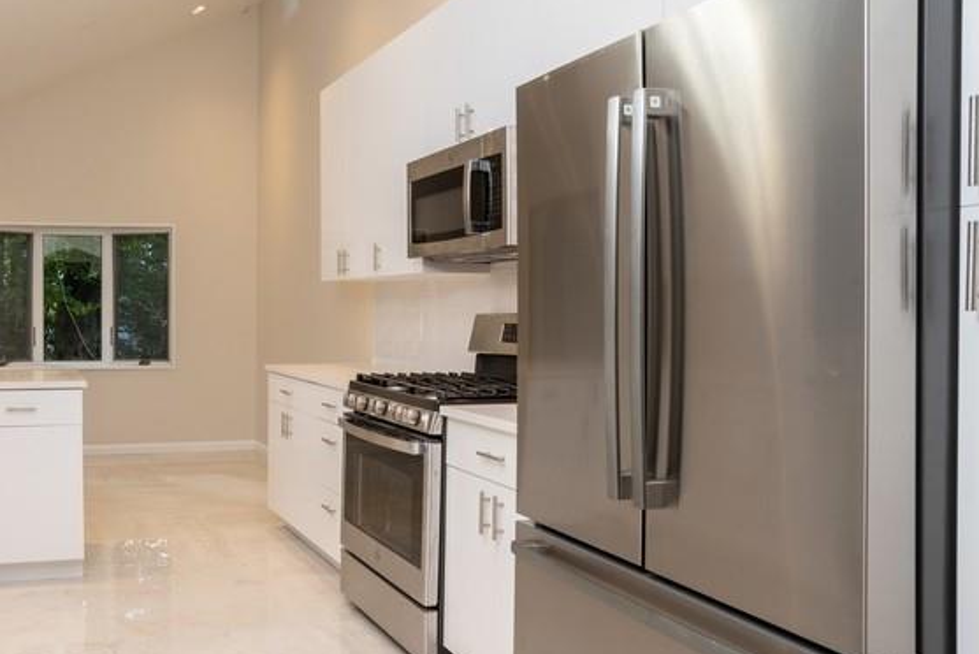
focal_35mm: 29
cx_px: 197
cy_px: 292
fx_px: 789
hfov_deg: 58.8
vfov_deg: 44.9
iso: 200
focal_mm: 18
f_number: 11
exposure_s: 1/20
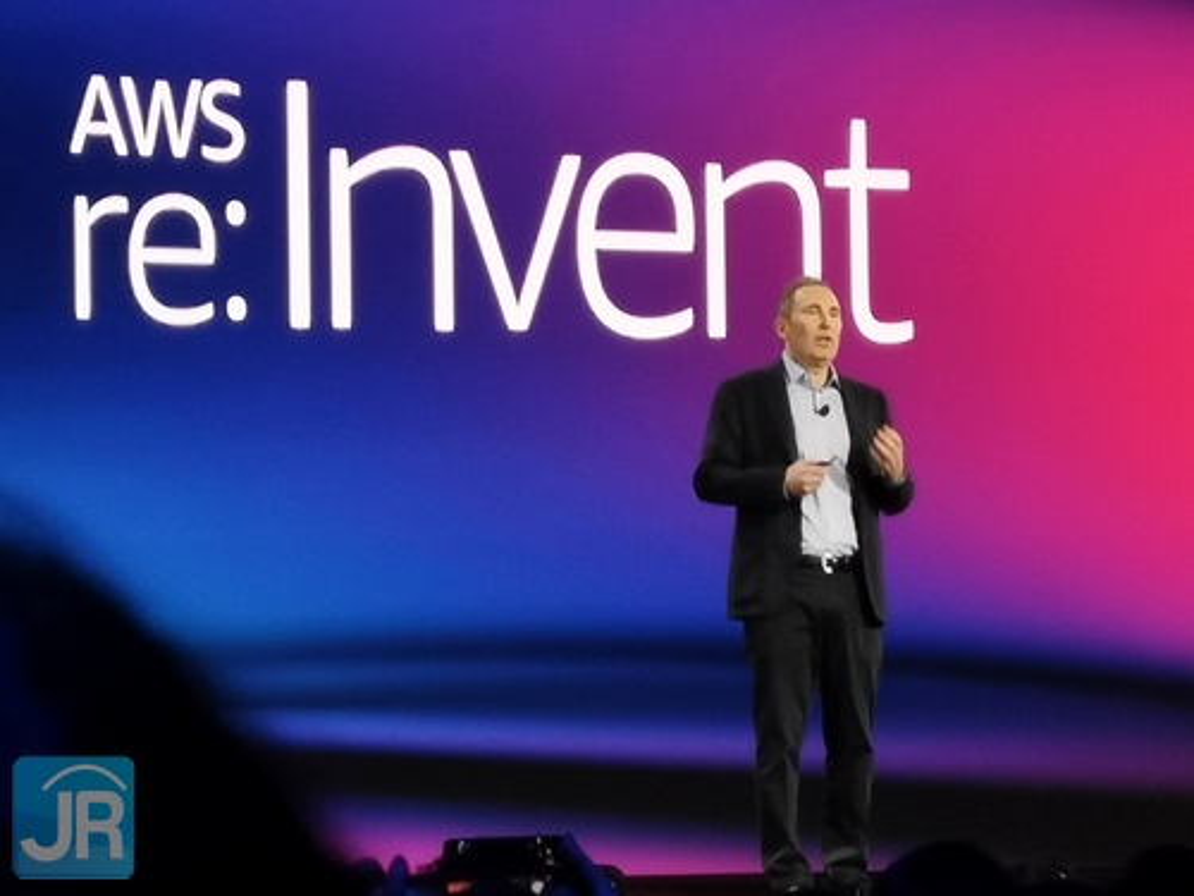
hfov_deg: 24.1
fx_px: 2794
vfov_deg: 18.2
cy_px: 448
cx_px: 597
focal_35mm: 81
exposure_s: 1/25.6
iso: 125
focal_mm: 7.48
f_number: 2.4
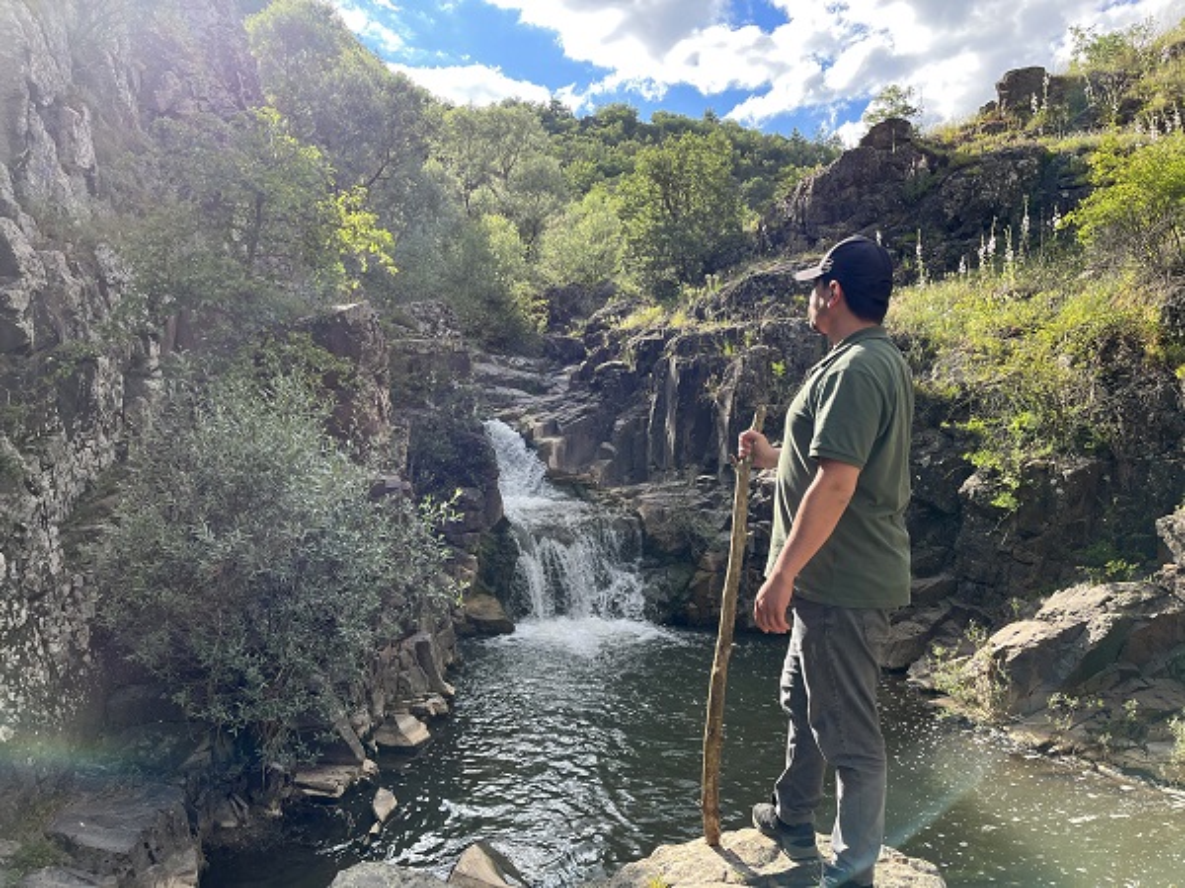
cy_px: 444
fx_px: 890
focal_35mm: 26
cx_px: 592
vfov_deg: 53.1
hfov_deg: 67.3
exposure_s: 1/833
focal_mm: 5.1
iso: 50
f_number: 1.6
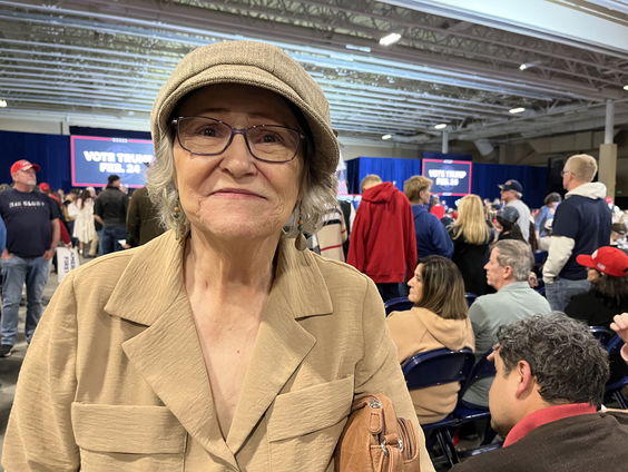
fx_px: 472
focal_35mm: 26
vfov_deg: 53.1
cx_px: 314
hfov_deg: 67.3
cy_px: 236
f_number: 1.6
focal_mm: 5.1
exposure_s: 1/60
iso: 500
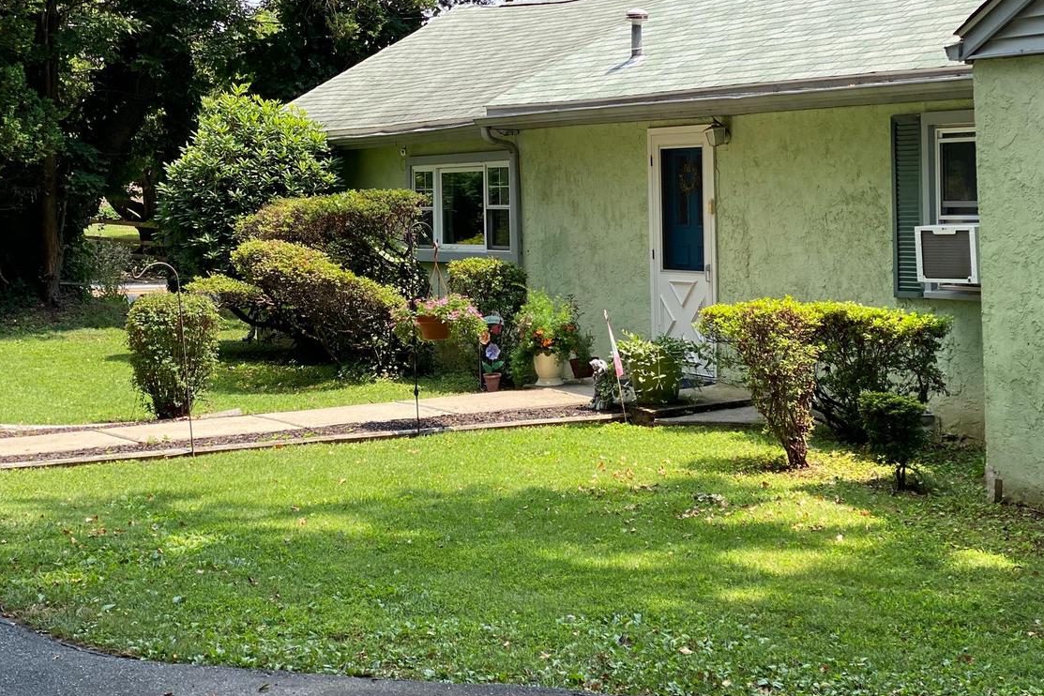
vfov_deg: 19.4
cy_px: 260
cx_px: 578
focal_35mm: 70
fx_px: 2030
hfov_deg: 28.8
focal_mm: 6
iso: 20
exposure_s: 1/440
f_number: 2
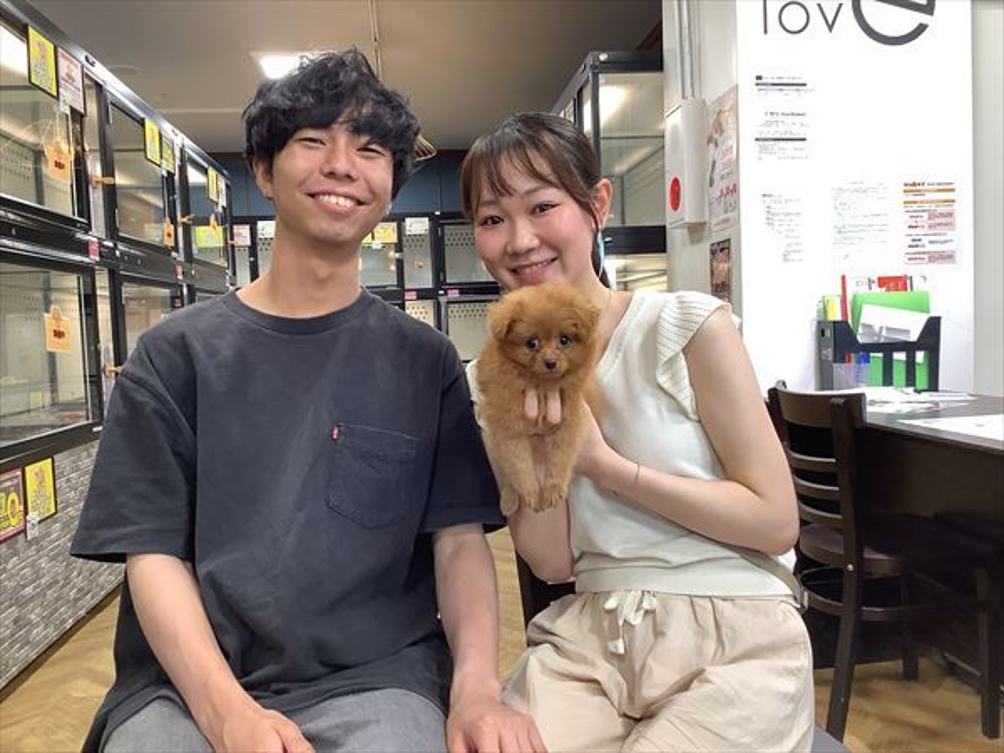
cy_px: 376
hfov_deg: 58.4
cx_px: 502
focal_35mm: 31
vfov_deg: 45.4
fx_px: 899
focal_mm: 3.3
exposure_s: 1/50
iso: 125
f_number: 2.4
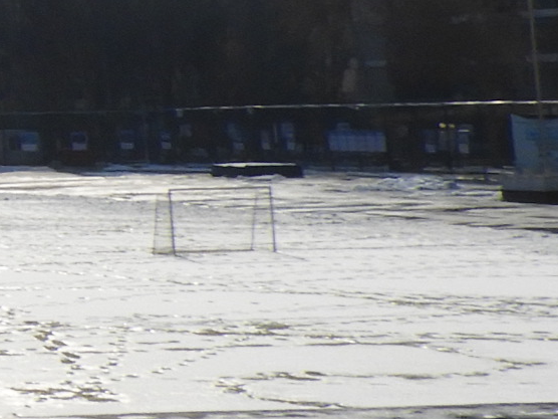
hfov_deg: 10.7
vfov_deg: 10.3
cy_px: -114
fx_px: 2273
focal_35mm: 141
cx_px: -1002
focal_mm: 4.3
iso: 100
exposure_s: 1/2000
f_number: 4.8
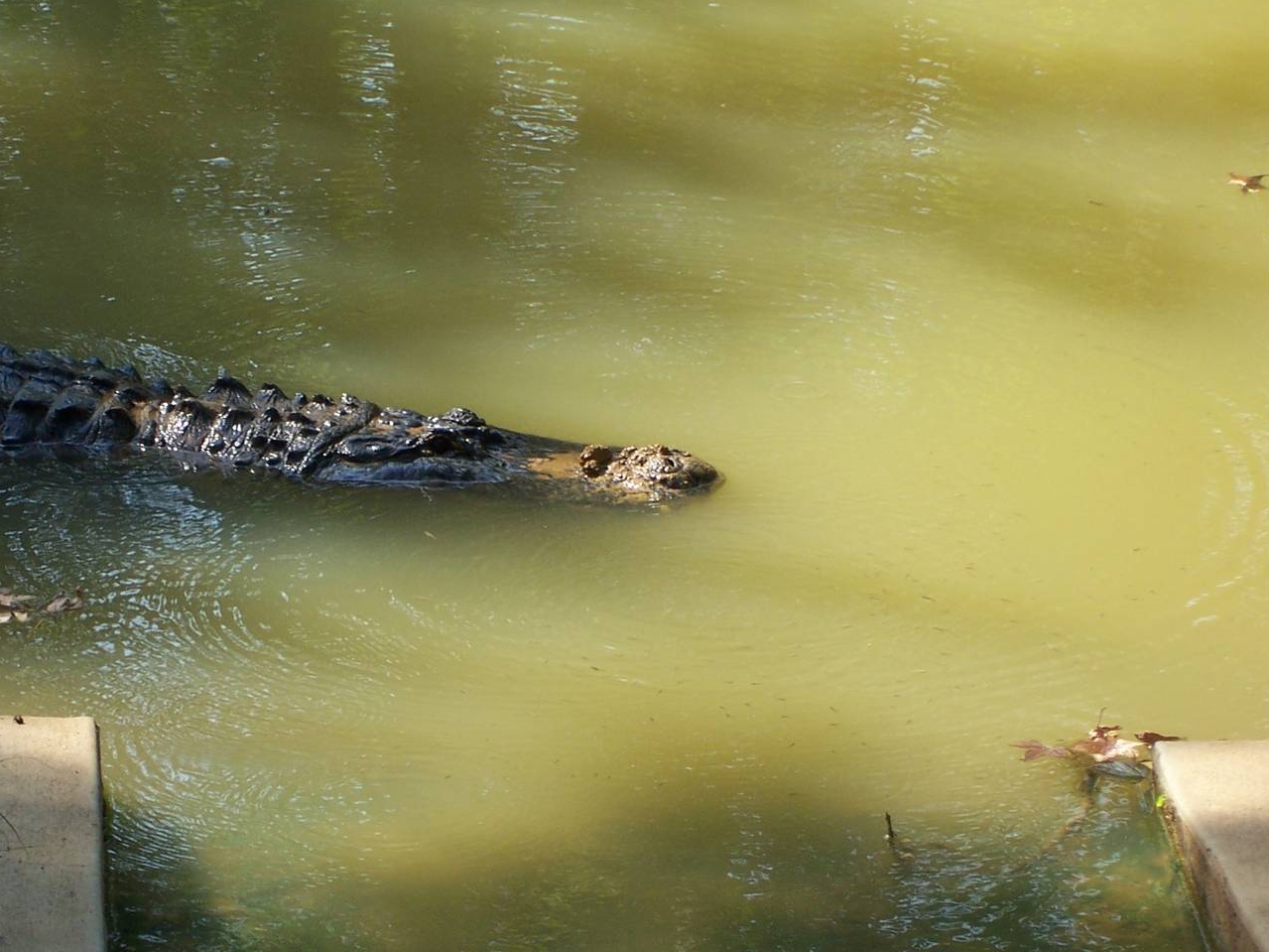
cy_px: 539
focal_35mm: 219
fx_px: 8028
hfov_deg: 9.0
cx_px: 485
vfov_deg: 6.8
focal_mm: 30
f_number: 4.9
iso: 80
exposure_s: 1/180
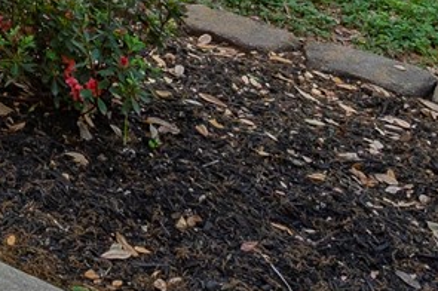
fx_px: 1434
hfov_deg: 13.4
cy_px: -569
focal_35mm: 118
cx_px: -569
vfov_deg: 9.3
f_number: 11
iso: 100
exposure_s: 1/100
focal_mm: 16
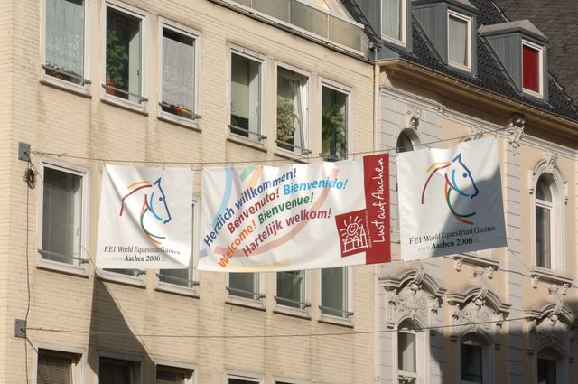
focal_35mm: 147
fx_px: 2357
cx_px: 289
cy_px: 192
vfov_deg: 9.3
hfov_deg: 14.0
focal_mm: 98
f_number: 25
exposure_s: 1/125
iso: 200
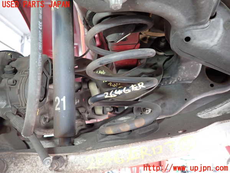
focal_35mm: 25
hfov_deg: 69.4
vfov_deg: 54.9
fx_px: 166
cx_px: 115
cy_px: 86
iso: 400
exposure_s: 1/30
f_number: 2
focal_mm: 4.5
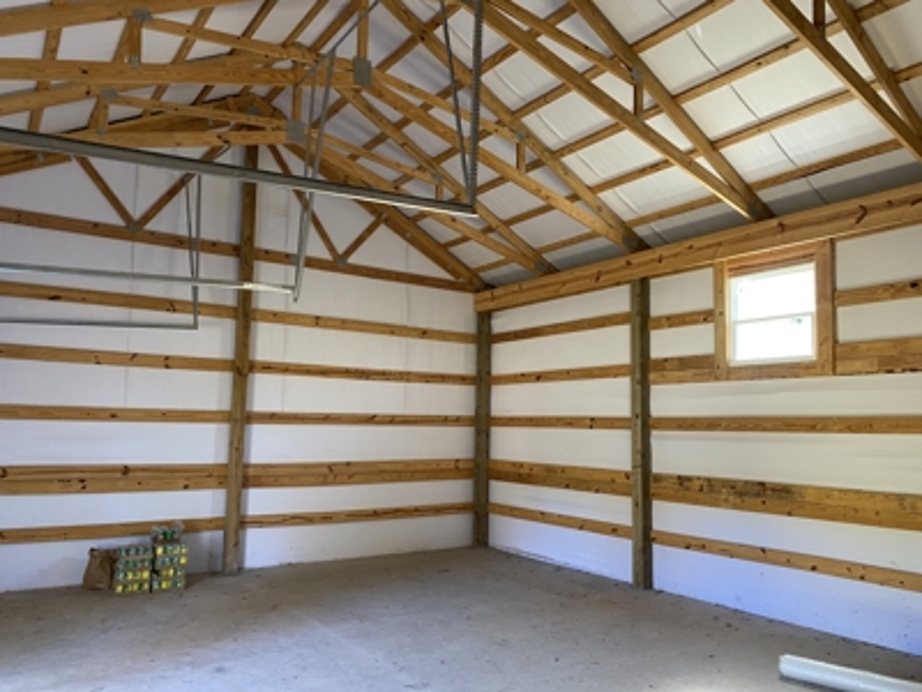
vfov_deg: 53.1
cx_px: 461
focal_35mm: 26
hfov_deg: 67.3
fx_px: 693
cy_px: 346
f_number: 1.8
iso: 160
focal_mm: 4.25
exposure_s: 1/60
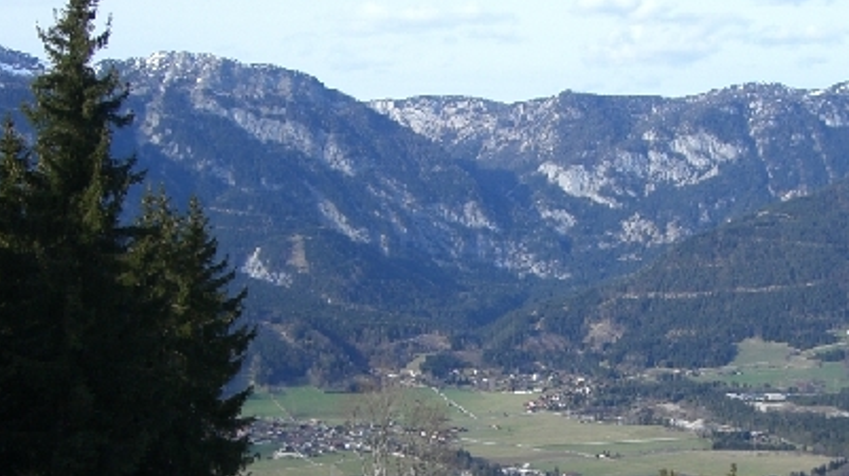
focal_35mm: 62
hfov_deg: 33.6
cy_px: 406
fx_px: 1395
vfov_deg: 19.1
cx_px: 559
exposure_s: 1/320
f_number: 4.3
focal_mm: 6.2
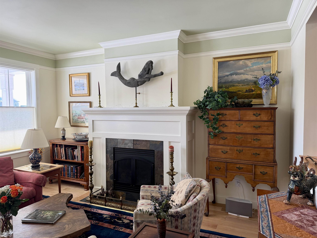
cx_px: 158
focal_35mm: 24
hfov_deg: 71.6
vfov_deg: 56.8
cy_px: 119
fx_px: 220
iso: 160
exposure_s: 1/144
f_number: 1.78
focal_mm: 6.76
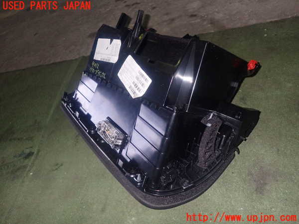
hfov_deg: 60.0
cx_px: 150
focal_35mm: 30
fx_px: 259
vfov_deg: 46.8
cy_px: 112
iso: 500
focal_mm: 5.4
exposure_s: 1/30
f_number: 6.3
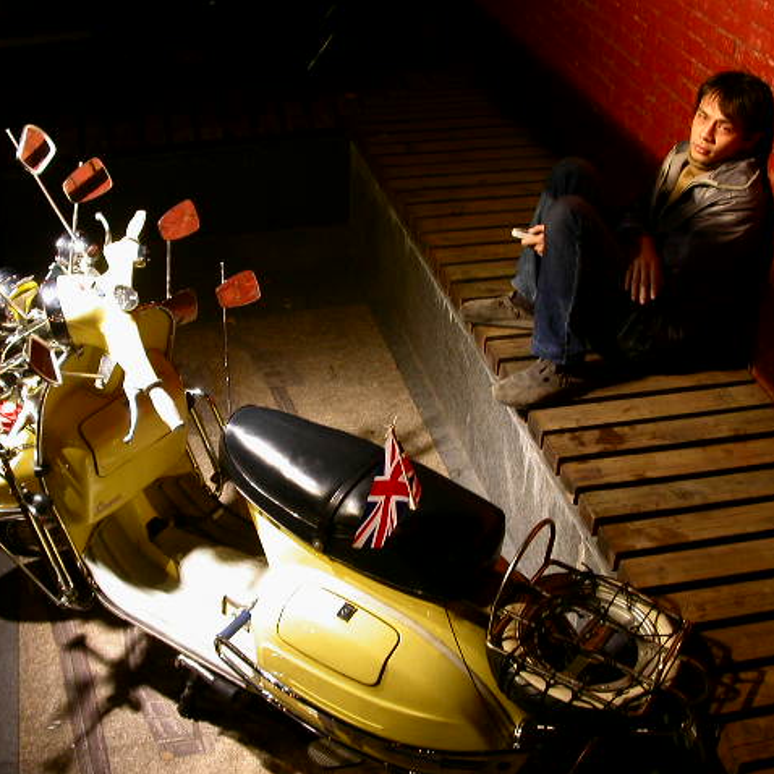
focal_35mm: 45
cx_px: 345
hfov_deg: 37.5
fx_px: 1138
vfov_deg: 37.6
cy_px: 387
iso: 100
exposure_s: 1/9.3
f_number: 2.6
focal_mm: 7.85
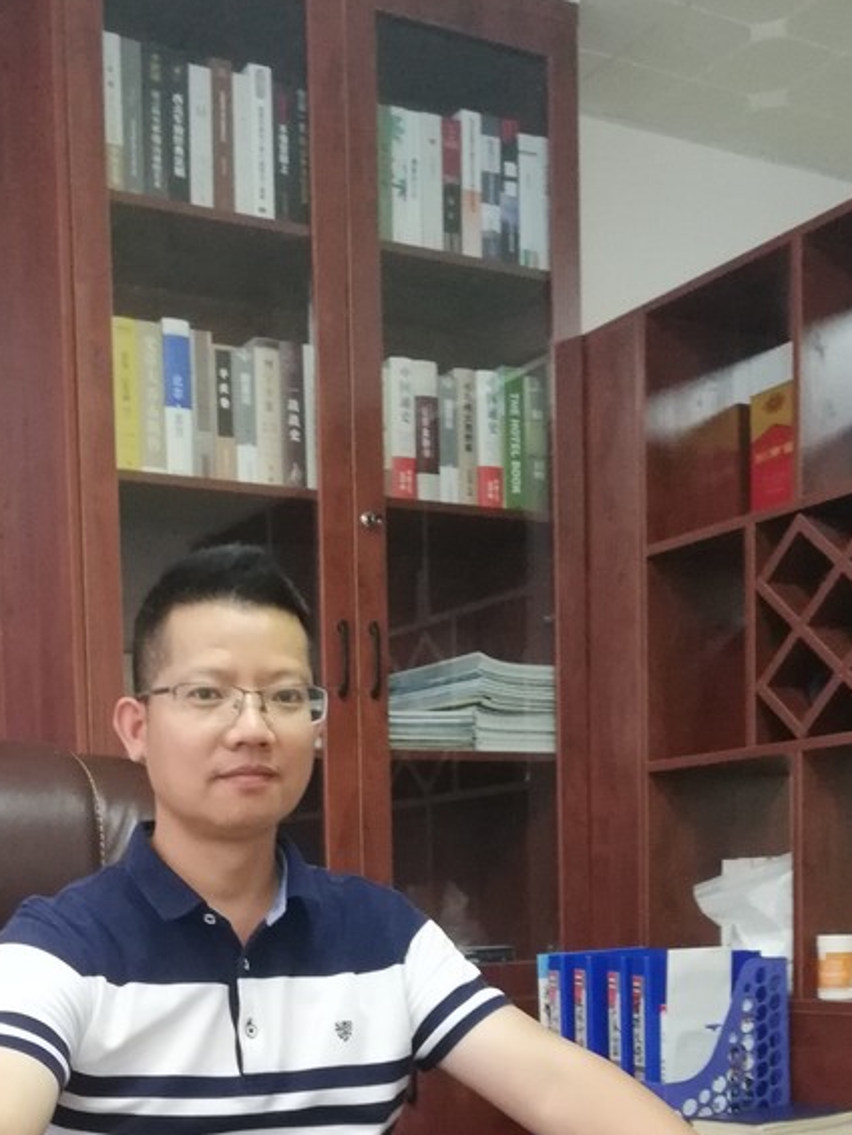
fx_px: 1673
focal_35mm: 51
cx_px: 215
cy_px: 1015
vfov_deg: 35.4
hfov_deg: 28.2
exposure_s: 1/20
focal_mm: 3.81
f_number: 2.2
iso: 500
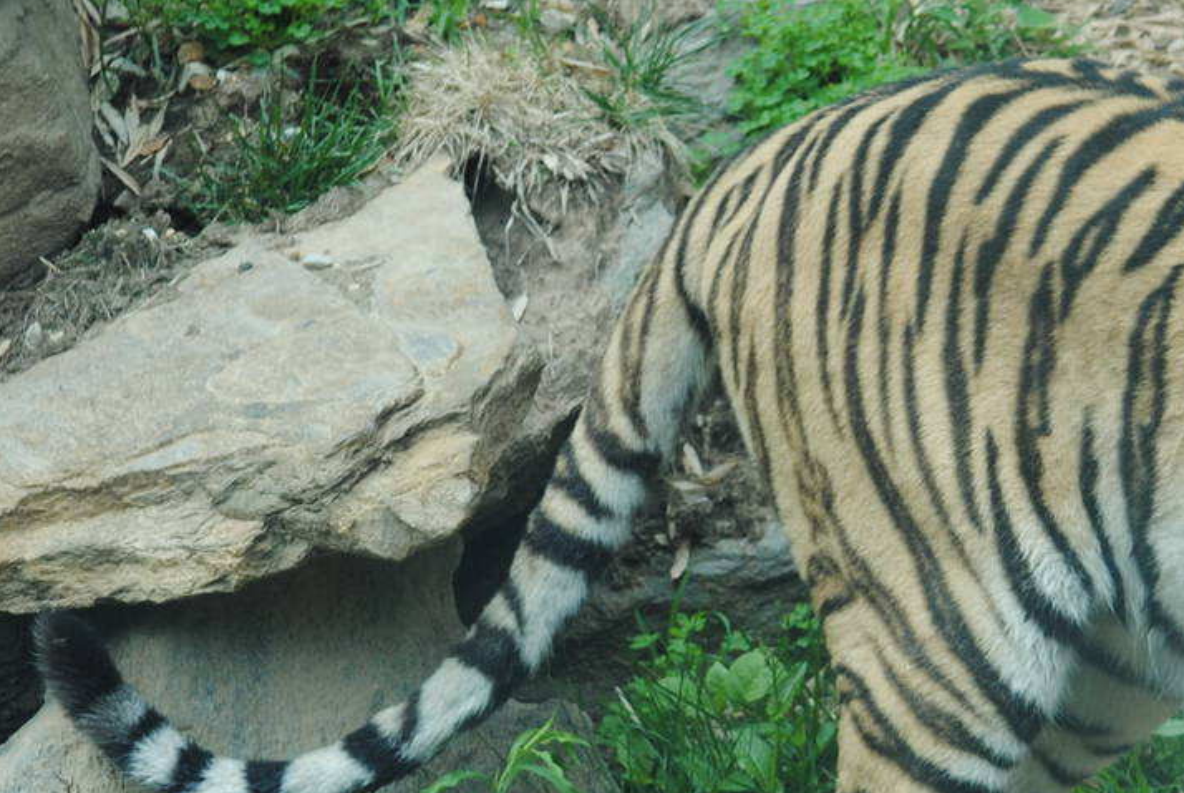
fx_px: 11064
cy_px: 822
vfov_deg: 4.1
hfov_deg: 6.1
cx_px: 977
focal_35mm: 336
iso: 200
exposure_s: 1/400
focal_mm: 100
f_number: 4.8
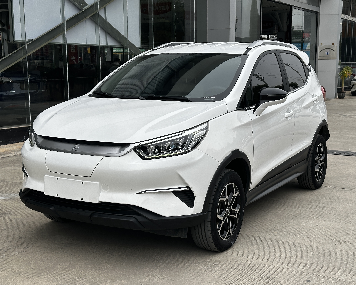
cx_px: 172
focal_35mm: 51
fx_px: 537
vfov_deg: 29.7
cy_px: 145
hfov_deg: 36.7
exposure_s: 1/2252
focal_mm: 6.86
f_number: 1.78
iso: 64
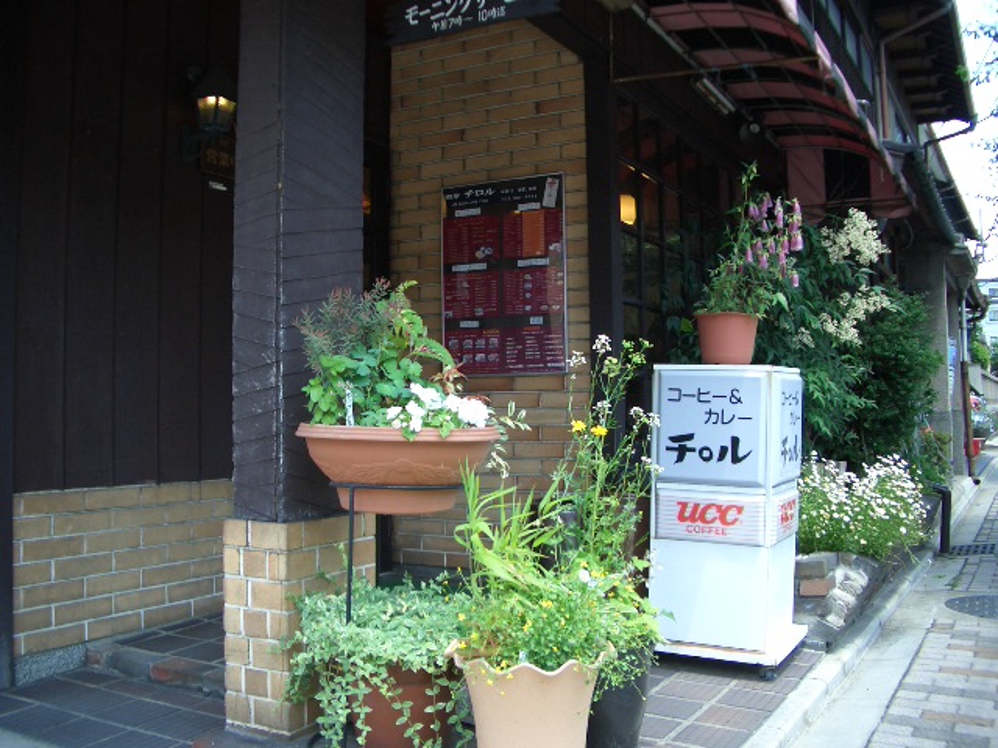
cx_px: 499
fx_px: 1009
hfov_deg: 52.6
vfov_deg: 40.7
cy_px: 374
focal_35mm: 35
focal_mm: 5.8
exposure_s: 1/200
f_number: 2.6
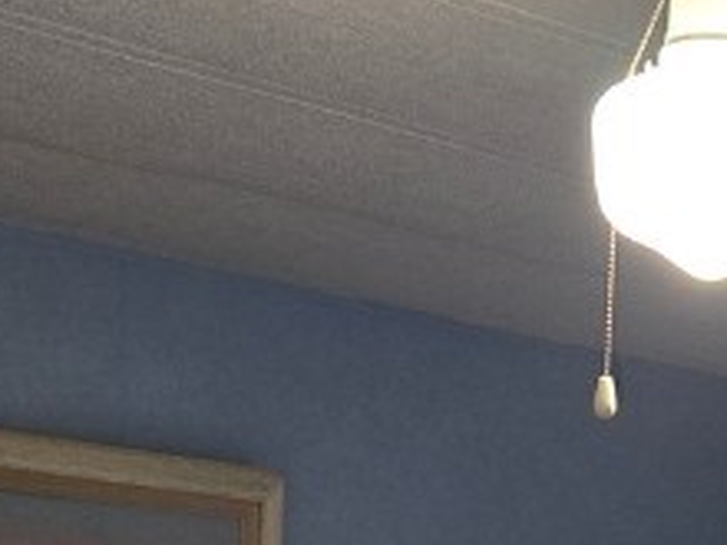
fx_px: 2247
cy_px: 1209
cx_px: 691
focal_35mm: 107
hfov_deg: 18.0
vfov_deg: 11.8
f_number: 1.7
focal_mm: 6.3
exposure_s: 1/60
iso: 100
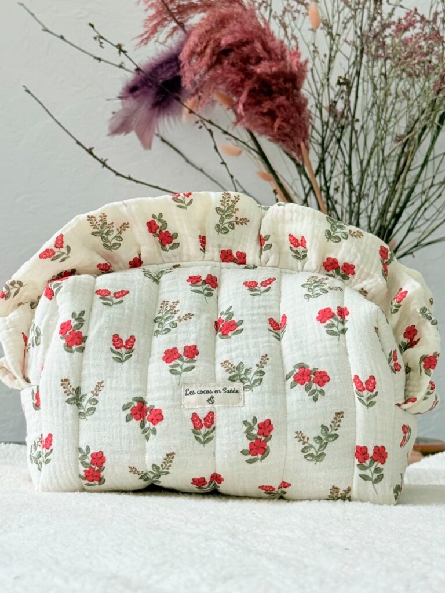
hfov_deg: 30.3
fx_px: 823
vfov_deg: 39.7
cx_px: 222
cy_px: 296
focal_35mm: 48
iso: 80
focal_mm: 6.76
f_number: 1.78
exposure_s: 1/122
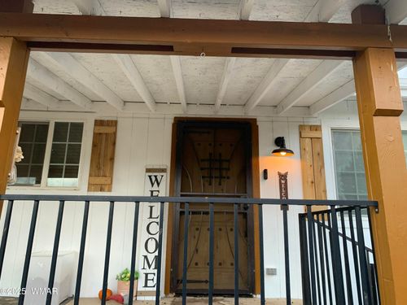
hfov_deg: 67.3
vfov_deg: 53.1
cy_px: 152
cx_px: 204
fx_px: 306
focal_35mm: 26
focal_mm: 4.25
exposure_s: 1/111
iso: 100
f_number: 1.8
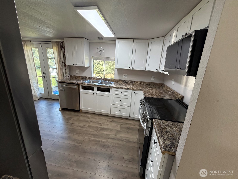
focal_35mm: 14
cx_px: 119
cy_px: 90
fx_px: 96
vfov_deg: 85.7
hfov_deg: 102.1
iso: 200
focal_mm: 2.22
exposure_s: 1/120
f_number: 2.2
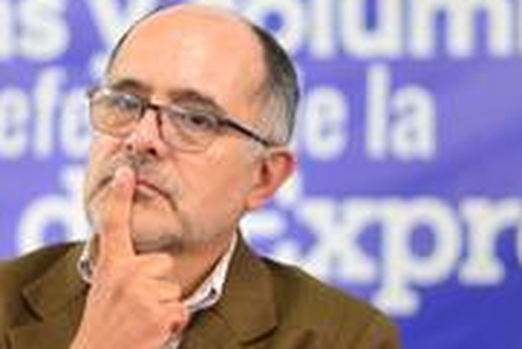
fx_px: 2003
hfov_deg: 14.8
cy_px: 162
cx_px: 211
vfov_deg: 10.0
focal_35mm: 138
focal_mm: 50
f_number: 1.4
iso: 500
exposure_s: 1/60
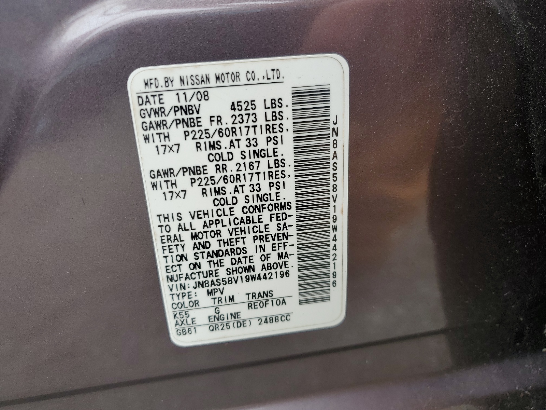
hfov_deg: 67.3
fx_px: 410
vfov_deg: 53.1
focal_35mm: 26
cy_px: 205
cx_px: 273
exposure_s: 1/233
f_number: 1.5
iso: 50
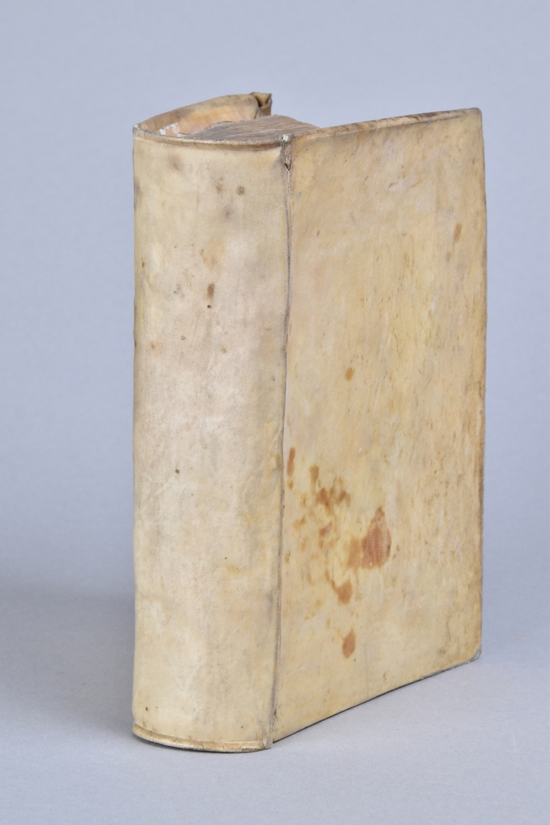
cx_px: 275
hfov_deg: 13.0
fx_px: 2406
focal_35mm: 105
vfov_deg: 19.5
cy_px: 412
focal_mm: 70
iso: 400
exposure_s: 1/8
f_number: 16
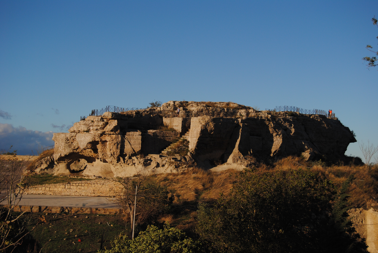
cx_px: 189
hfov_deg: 31.9
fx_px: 662
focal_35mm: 63
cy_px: 126
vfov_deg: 21.6
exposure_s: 1/1600
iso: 200
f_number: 7.1
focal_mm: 42
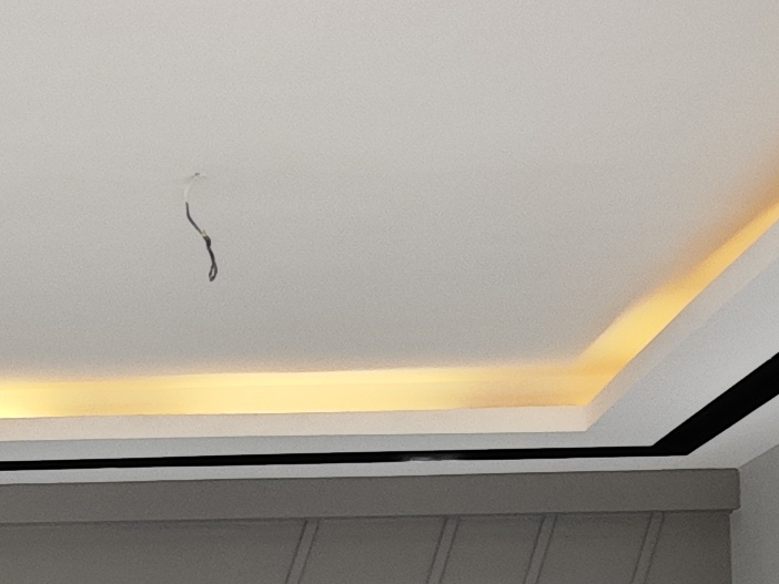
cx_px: 185
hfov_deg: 27.4
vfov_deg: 19.7
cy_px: 717
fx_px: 1576
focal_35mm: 70
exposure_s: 1/50
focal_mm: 2.03
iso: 80
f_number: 1.8
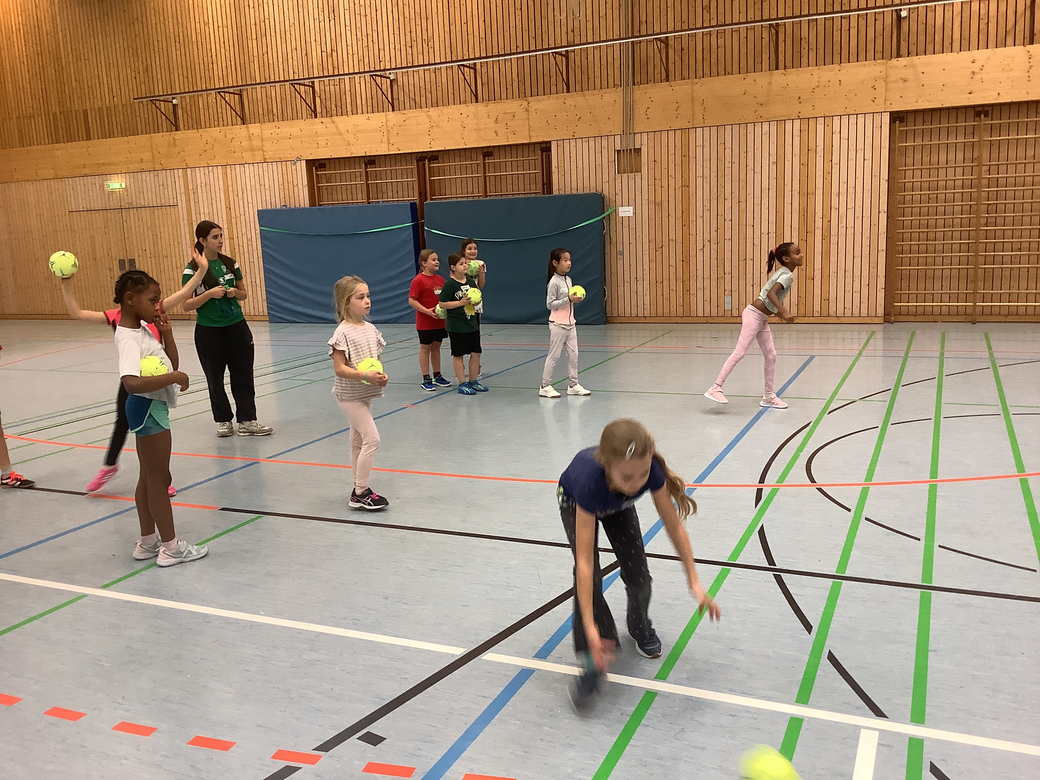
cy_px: 390
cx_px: 520
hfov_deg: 58.4
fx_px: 931
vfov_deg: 45.4
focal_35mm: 31
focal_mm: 3.3
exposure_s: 1/50
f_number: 2.4
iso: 100
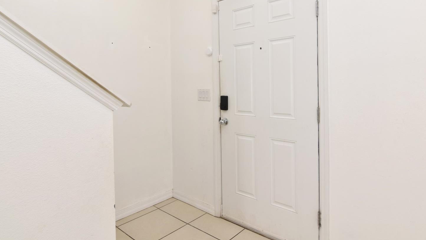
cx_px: 217
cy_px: 93
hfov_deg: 79.7
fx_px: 255
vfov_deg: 49.9
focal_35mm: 23
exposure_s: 1/60
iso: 450
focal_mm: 13
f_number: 5.6
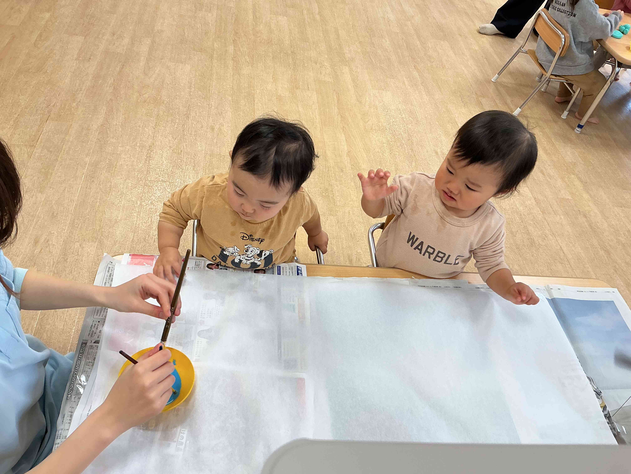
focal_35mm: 29
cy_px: 237
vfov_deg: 48.2
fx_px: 529
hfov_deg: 61.7
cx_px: 316
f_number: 1.8
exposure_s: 1/120
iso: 32
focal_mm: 3
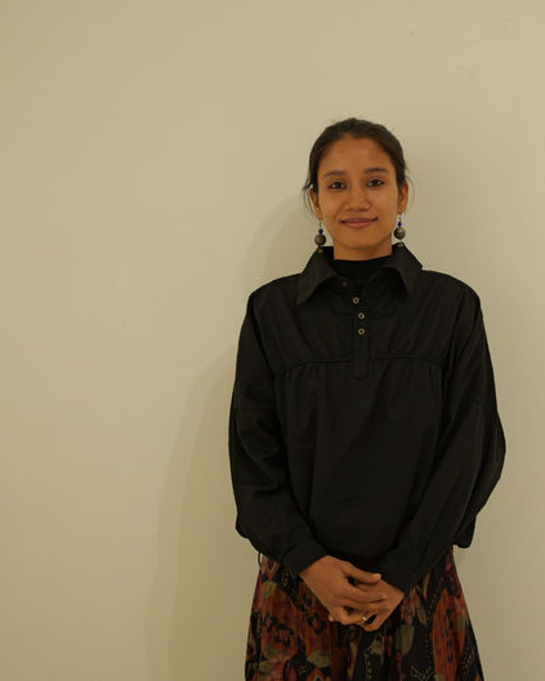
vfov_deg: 23.5
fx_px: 1632
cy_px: 341
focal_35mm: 81
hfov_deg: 18.9
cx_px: 357
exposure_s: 1/160
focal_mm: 57
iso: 2000
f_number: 2.8
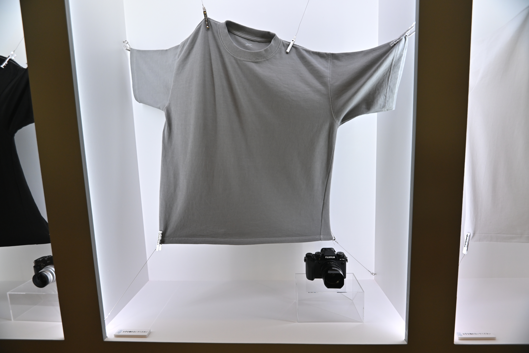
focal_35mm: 19
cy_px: 176
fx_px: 279
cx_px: 264
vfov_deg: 64.6
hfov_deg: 86.9
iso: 640
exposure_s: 1/200
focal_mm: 19
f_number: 4
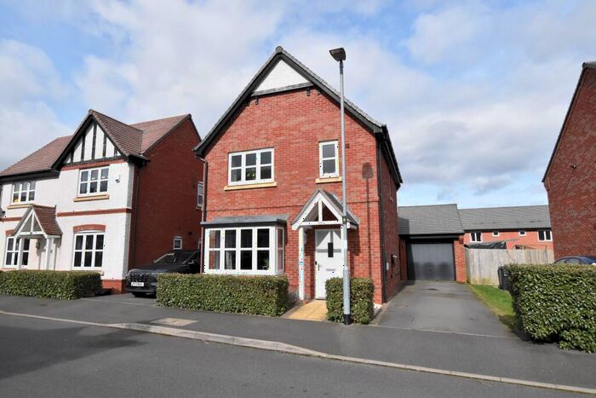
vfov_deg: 59.5
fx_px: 348
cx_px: 298
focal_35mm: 21
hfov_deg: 81.2
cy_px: 199
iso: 1600
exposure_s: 1/4000
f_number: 6.3
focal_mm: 14
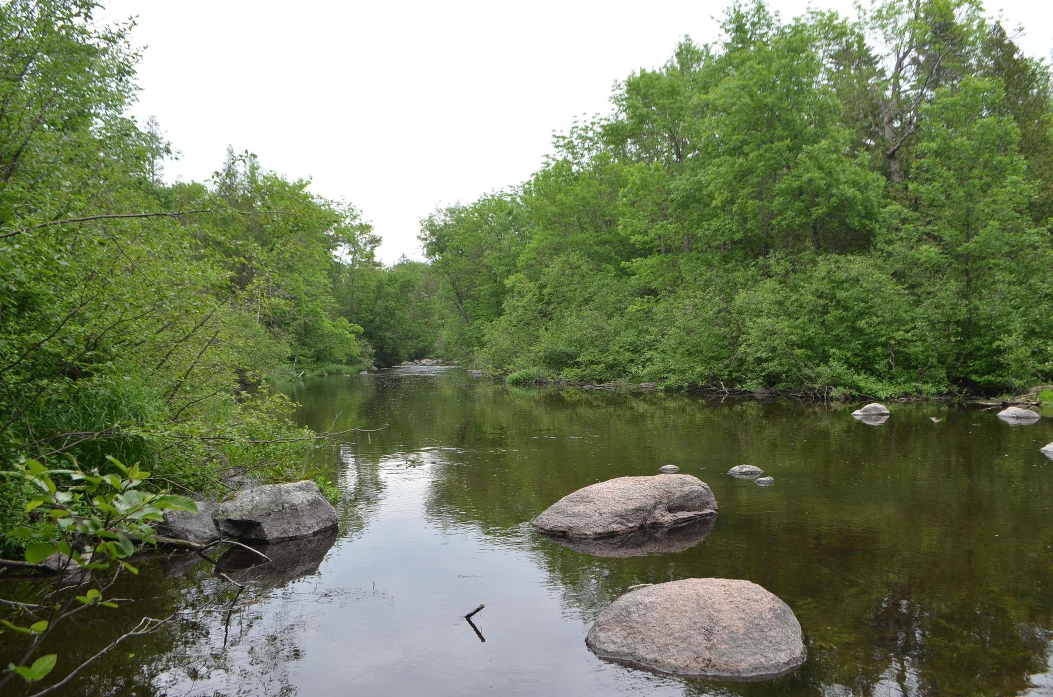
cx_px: 526
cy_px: 348
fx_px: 876
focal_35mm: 30
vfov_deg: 43.4
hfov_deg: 62.0
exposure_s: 1/250
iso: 200
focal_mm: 20
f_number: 8
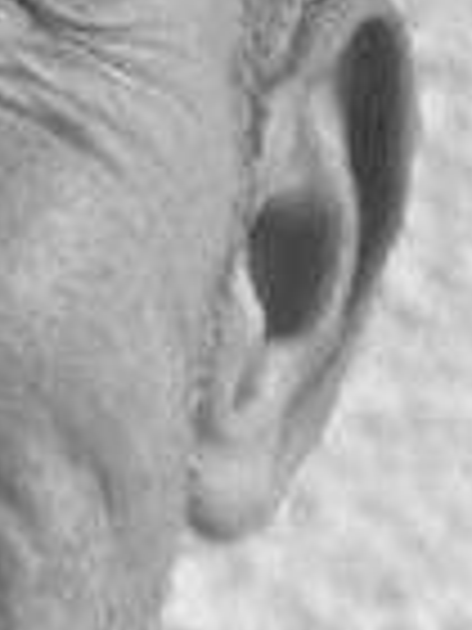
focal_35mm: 380
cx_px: -445
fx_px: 6909
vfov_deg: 5.2
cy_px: 598
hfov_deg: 3.9
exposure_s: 1/33
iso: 160
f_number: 2
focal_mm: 6
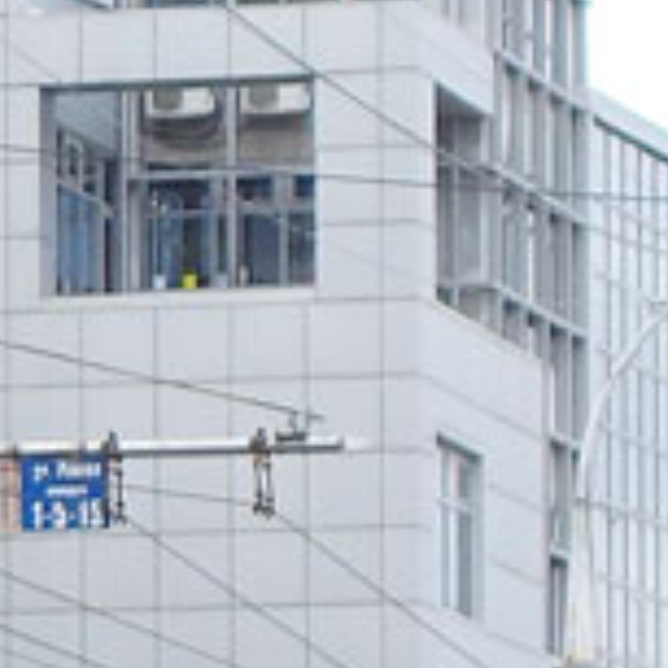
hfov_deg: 4.1
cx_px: -1838
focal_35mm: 406
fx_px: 8864
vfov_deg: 4.3
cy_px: 917
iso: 400
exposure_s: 1/500
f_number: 3.5
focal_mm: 22.49
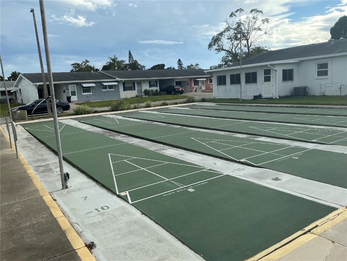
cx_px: 174
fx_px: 281
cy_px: 130
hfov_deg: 63.4
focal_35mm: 28
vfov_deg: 49.7
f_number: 1.8
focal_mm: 3
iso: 25
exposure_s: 1/1490
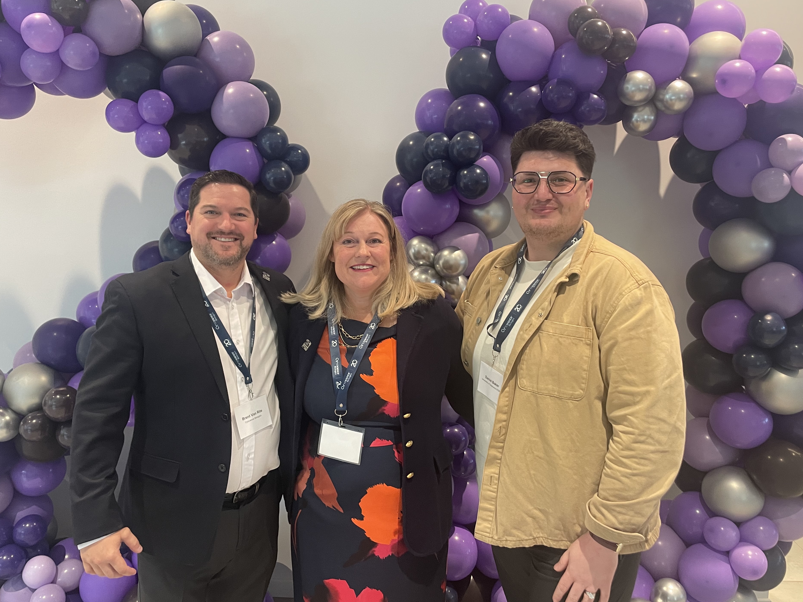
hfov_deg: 63.4
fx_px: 650
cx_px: 399
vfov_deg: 49.7
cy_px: 287
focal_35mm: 28
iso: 250
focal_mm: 4.2
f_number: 1.6
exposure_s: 1/60
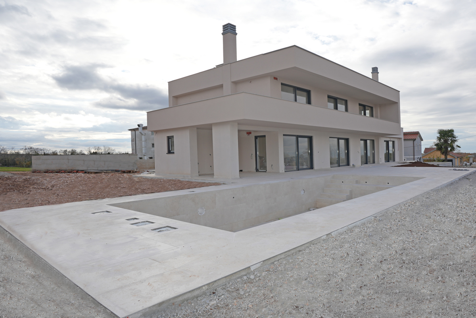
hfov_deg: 96.7
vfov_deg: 73.7
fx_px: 212
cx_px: 238
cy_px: 159
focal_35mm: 16
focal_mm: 16
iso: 100
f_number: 7.1
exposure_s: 1/250
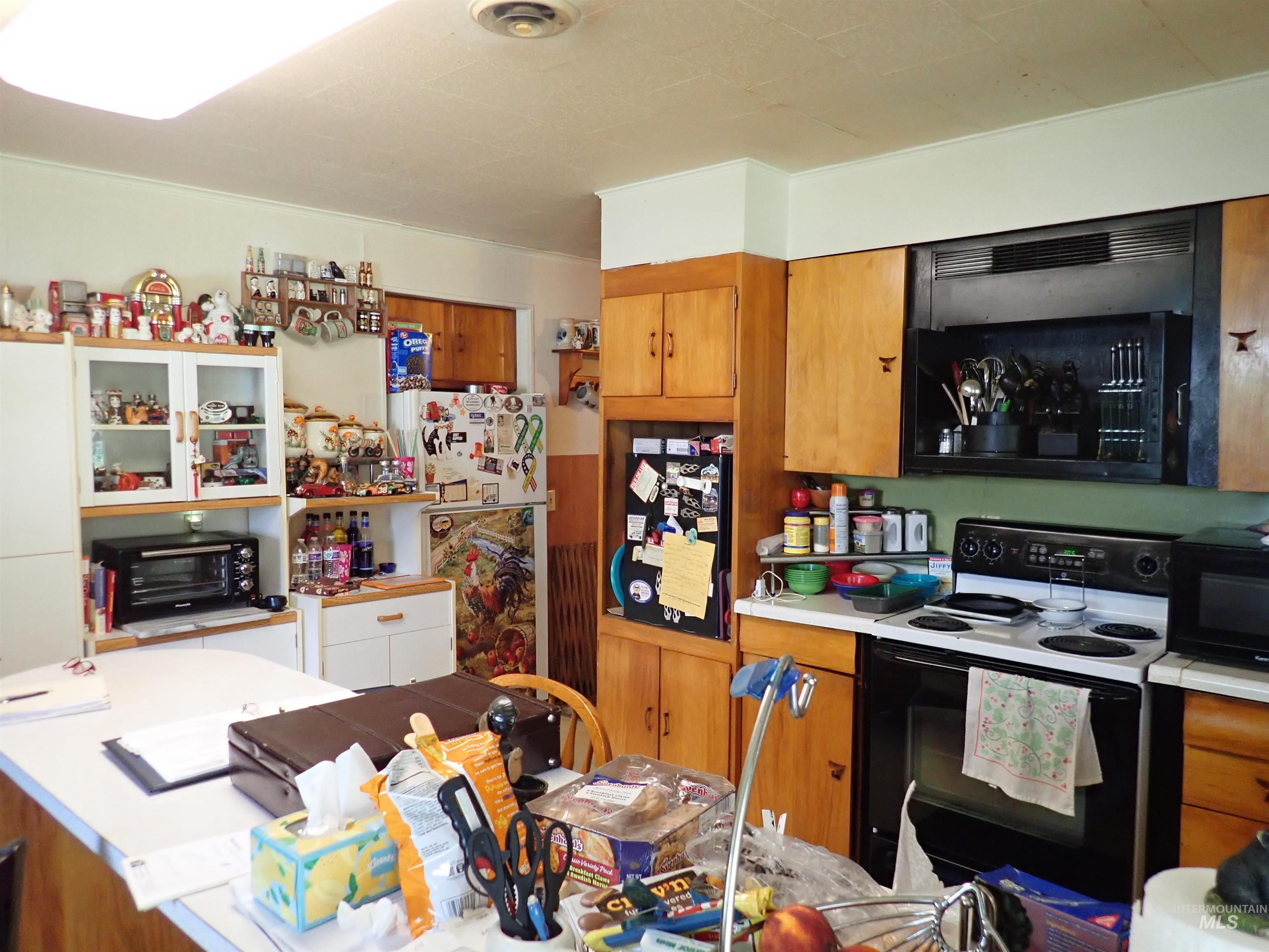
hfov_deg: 69.4
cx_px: 634
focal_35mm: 25
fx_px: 916
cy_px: 476
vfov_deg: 54.9
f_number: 2
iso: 400
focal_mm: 4.5
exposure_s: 1/30
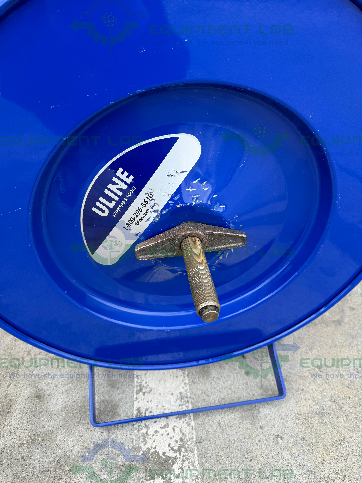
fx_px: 335
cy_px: 242
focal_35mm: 24
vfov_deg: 71.6
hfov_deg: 56.8
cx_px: 181
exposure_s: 1/693
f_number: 1.78
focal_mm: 6.86
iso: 80
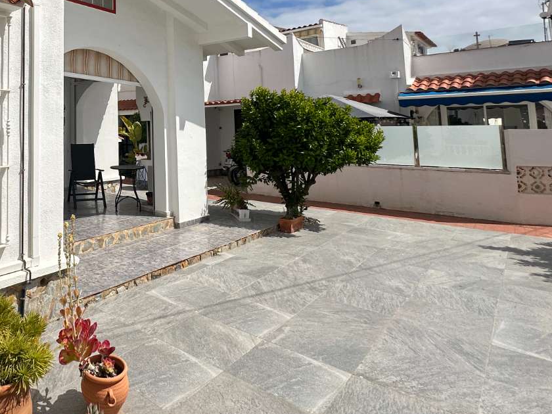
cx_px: 93
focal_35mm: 25
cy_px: 99
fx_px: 399
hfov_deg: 62.1
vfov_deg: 52.3
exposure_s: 1/2618
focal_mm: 2.22
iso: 50
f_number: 2.2
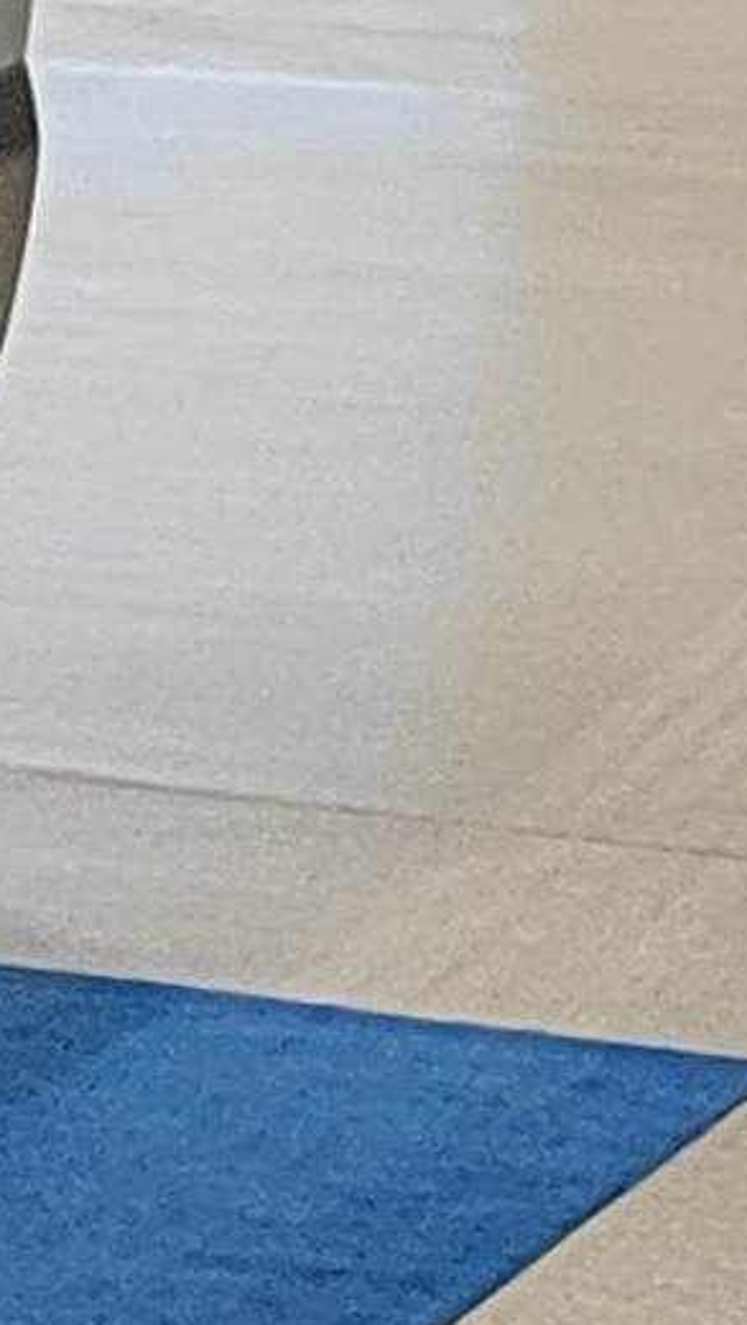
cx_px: -3865
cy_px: 869
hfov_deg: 4.2
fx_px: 8053
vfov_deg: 9.4
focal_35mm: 229
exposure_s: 1/100
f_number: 1.9
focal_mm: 5.52
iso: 566
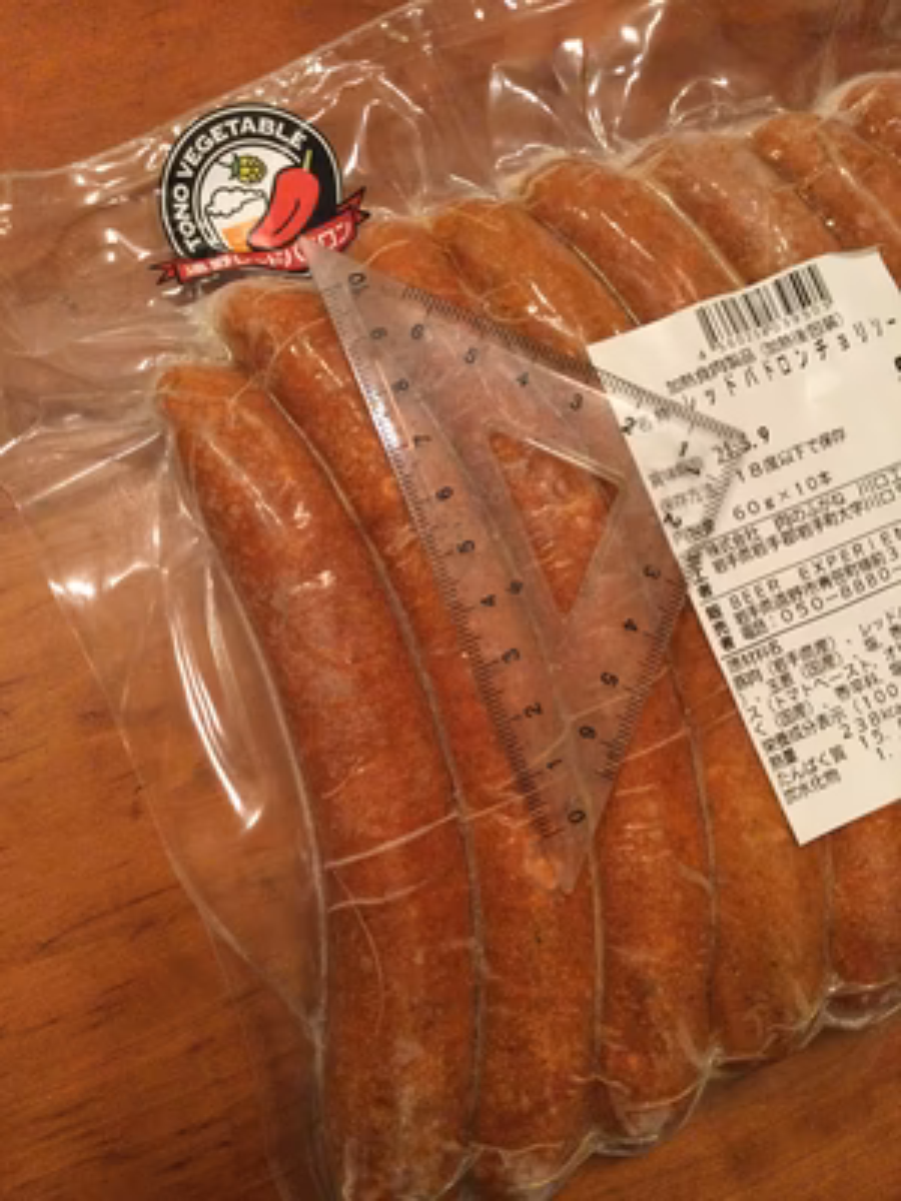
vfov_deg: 58.4
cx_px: 450
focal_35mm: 31
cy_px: 600
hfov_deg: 45.4
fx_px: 1076
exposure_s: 1/24
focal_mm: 3.3
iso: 200
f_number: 2.4
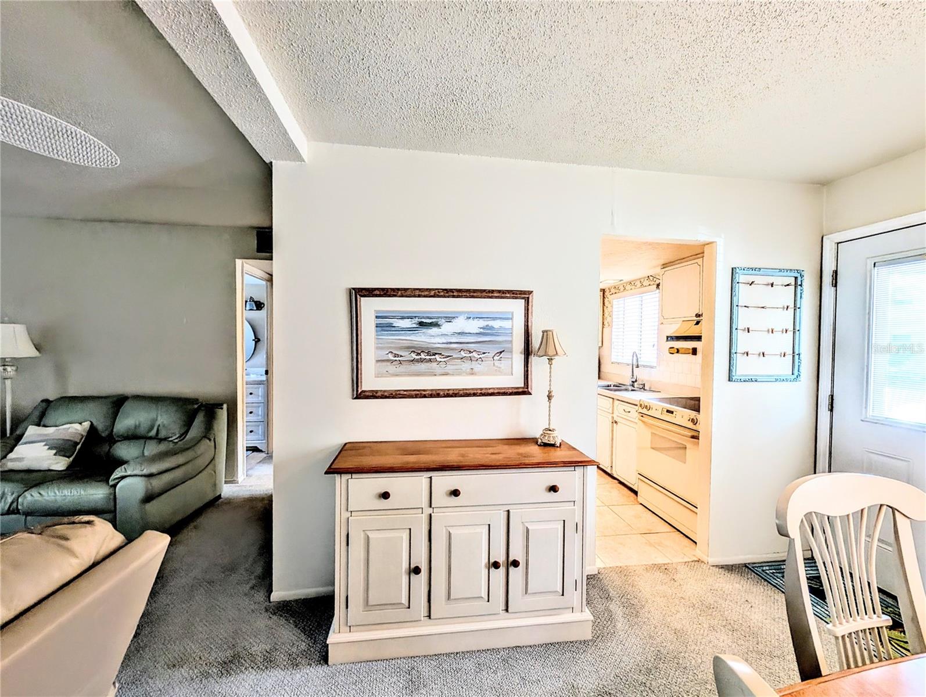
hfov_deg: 110.5
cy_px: 348
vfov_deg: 94.6
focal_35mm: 12
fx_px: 321
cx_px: 463
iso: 73
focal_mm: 2.02
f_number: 1.7
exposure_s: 1/120
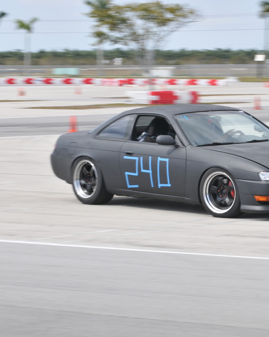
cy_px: 169
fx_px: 1691
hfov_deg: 9.1
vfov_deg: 11.3
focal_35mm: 170
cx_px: 243
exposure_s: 1/125
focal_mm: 80
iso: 200
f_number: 13
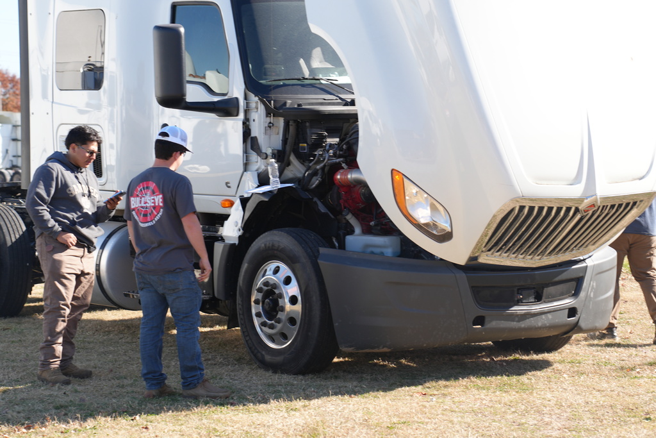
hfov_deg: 18.2
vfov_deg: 12.2
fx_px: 2050
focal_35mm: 112
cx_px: 328
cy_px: 219
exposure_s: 1/320
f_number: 4.5
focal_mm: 75
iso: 100
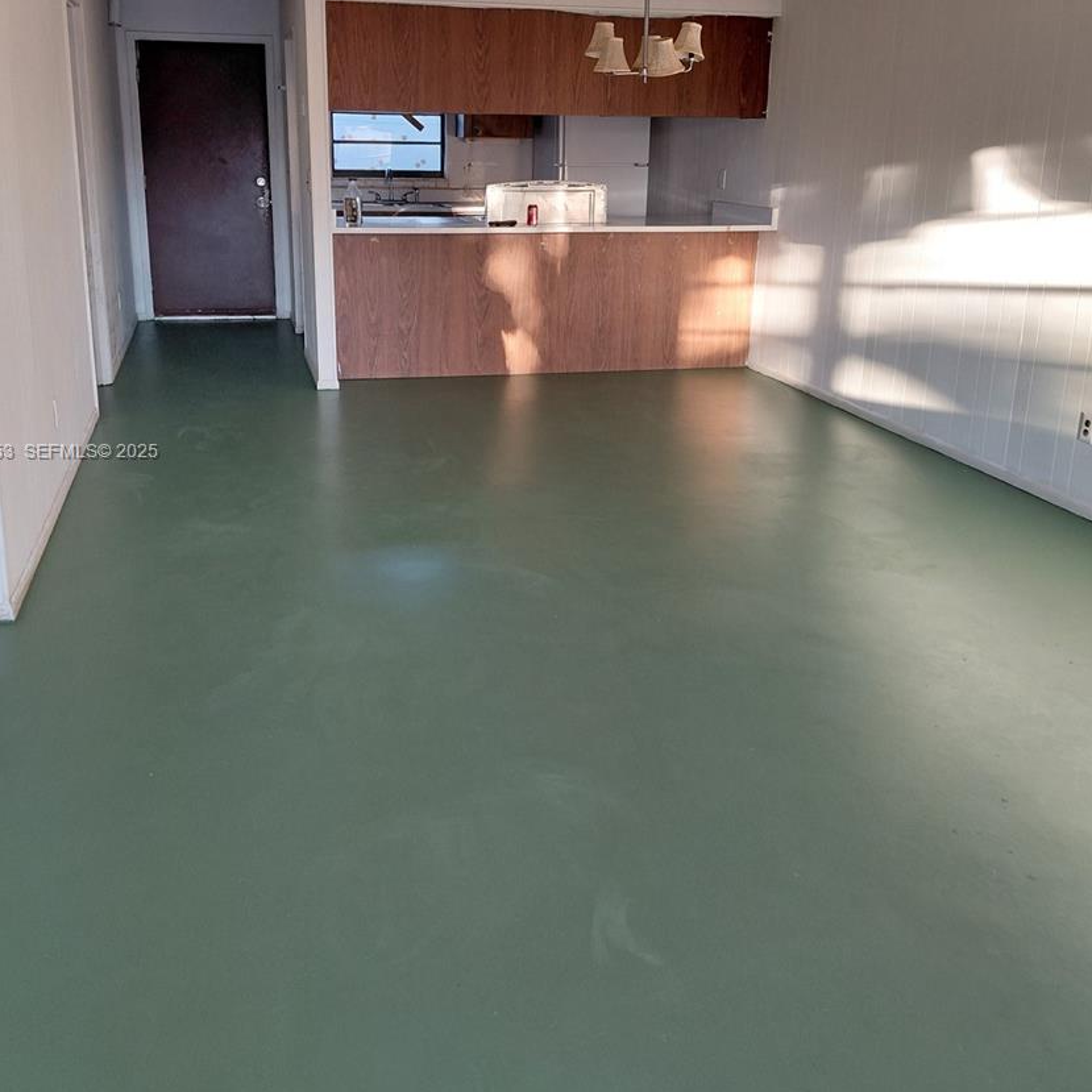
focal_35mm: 32
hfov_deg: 51.1
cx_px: 507
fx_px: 1142
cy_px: 453
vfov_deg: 50.9
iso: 250
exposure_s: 1/120
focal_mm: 4.69
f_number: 1.8
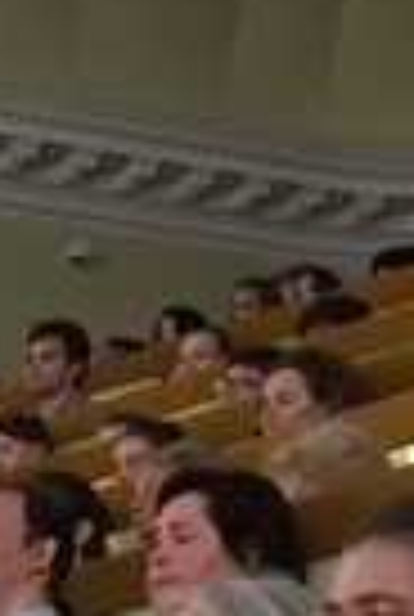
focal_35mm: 158
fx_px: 2712
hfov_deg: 7.5
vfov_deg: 11.9
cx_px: -918
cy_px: 1147
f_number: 2.2
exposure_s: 1/15
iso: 125
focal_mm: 4.15
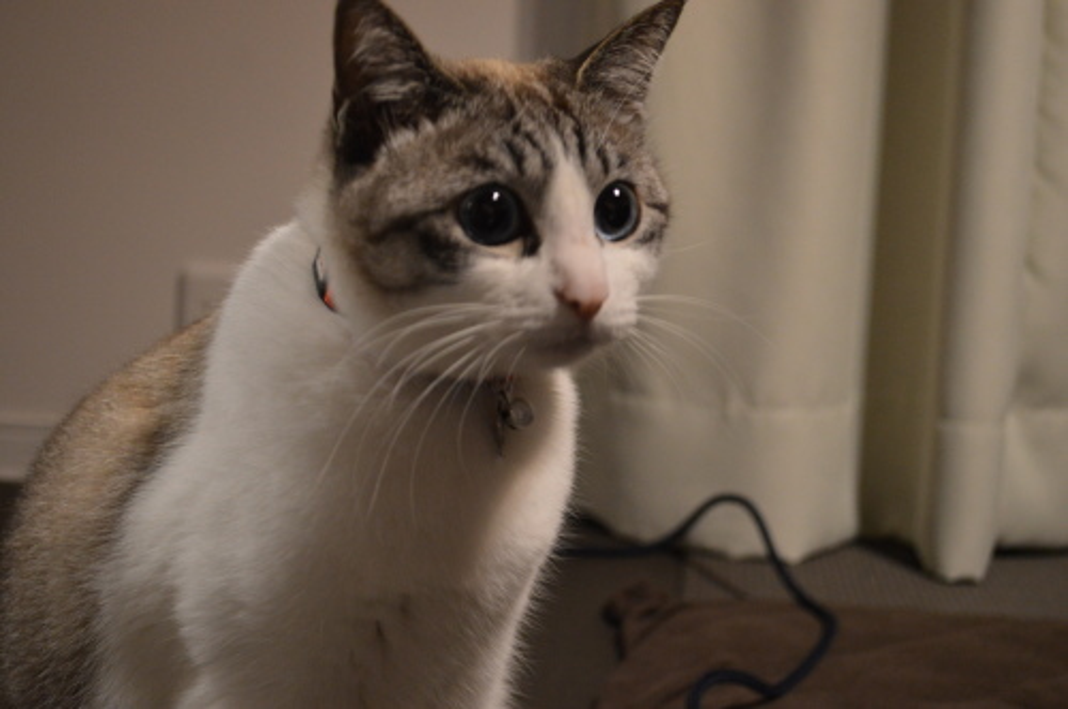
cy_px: 354
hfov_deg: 38.9
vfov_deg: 26.4
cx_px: 534
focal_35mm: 51
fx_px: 1511
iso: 2000
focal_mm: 34
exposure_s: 1/15
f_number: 5
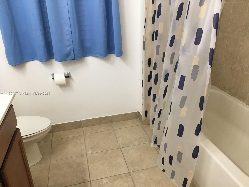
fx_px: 209
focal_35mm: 29
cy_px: 94
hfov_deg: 61.7
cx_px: 124
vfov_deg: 48.2
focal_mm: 4.15
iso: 40
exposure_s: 1/30
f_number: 2.2
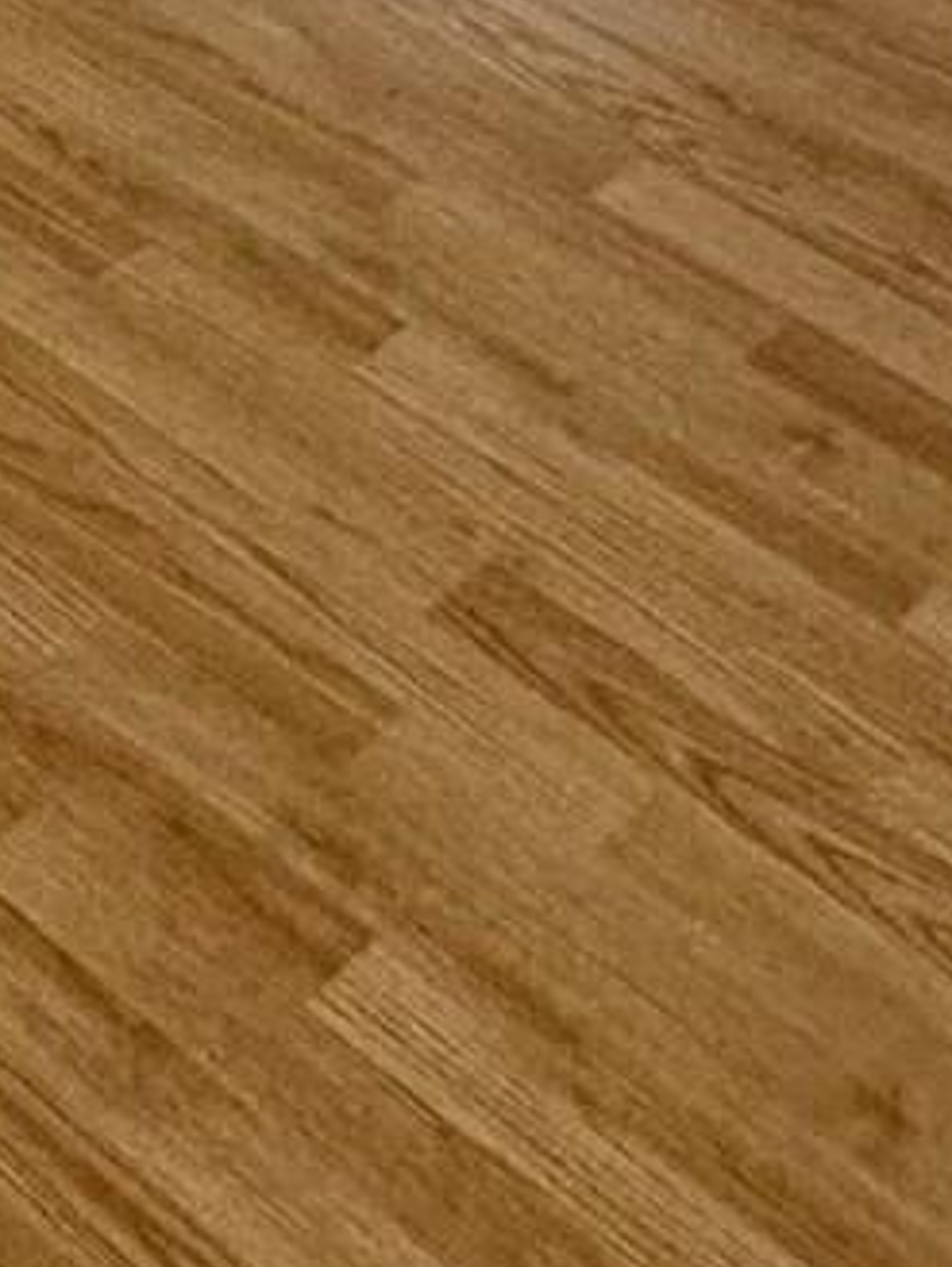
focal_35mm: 98
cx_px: -1283
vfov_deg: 13.6
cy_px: -1883
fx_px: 3591
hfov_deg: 12.2
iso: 80
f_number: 2.2
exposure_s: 1/99
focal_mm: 2.22
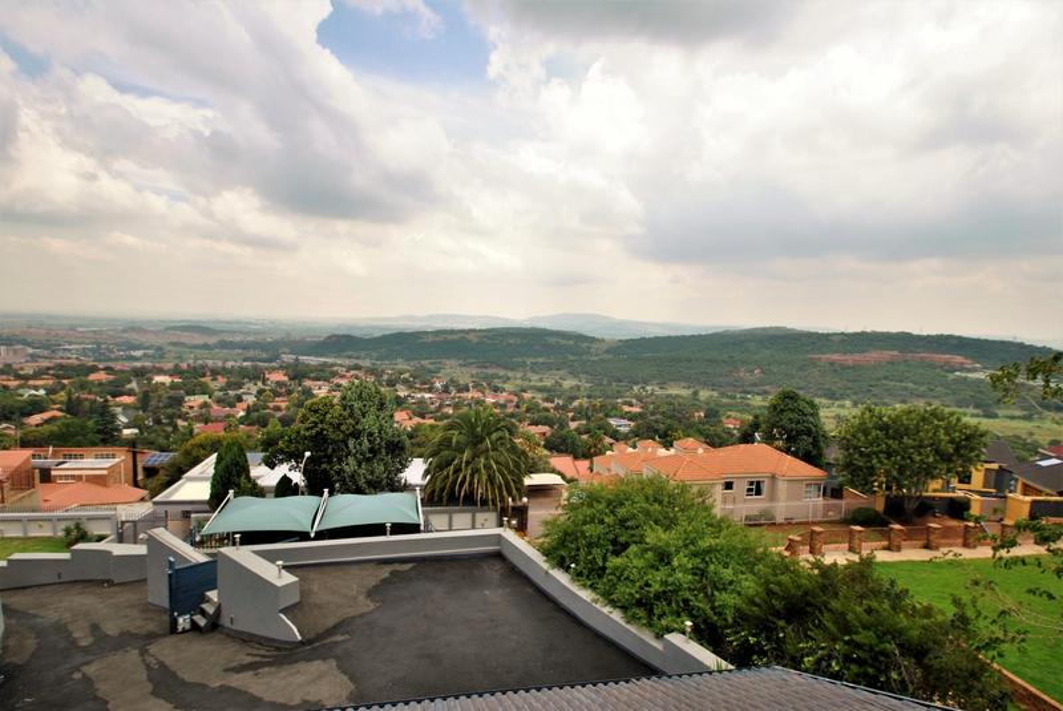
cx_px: 532
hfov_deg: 89.9
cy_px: 356
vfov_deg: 67.5
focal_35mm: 18
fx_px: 532
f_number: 7.1
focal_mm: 12
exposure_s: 1/200
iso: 100
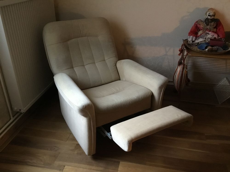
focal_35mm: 31
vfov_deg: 45.4
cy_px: 86
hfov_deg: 58.4
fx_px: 206
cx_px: 115
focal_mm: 3.3
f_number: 2.4
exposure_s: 1/17
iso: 400
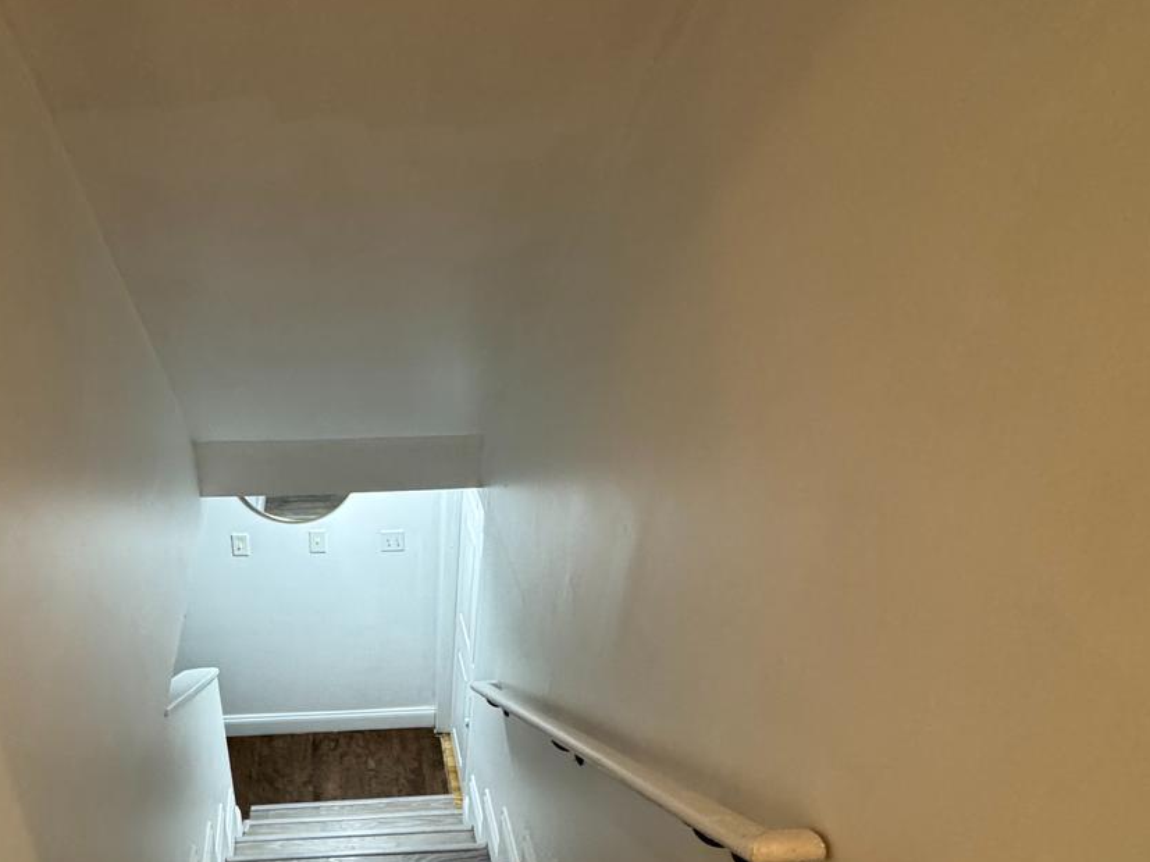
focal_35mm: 26
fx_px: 864
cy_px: 569
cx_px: 364
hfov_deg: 65.2
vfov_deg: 52.1
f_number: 2.2
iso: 320
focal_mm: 2.22
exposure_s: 1/60
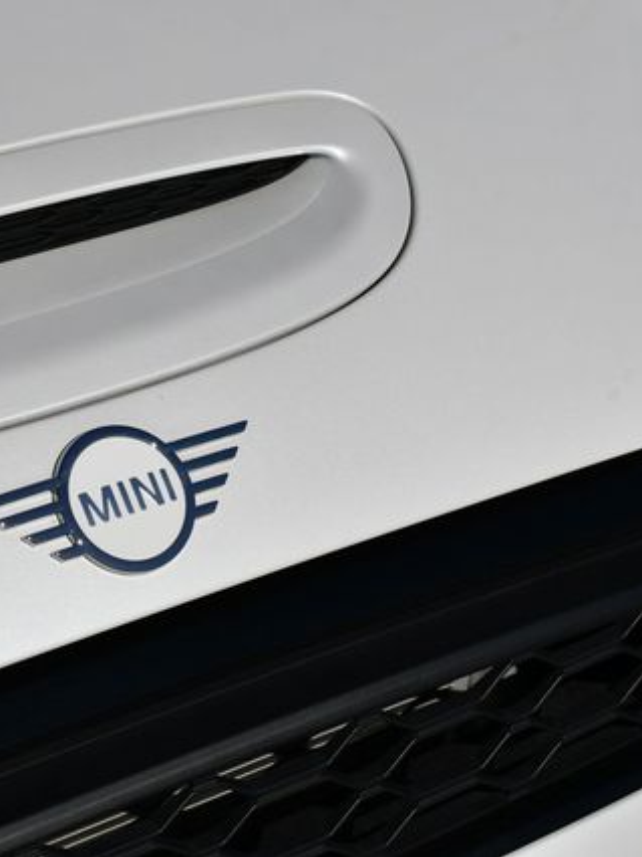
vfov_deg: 17.9
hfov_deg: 13.3
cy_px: 428
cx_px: 81
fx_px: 2723
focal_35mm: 110
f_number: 11
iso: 100
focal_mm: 38
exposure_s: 1/500
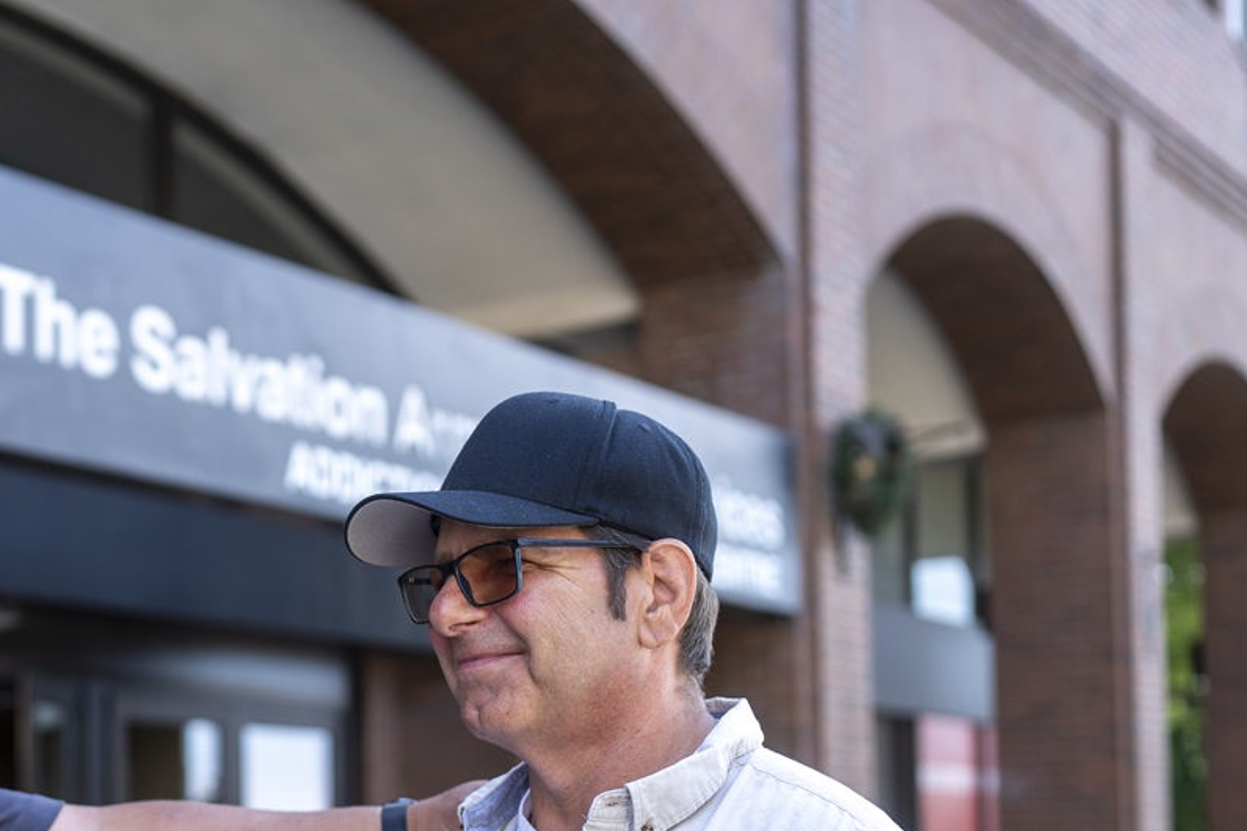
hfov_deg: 29.0
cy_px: 779
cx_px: 75
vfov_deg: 20.1
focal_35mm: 66
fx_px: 2286
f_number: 2
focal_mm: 35
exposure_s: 1/640
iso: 100
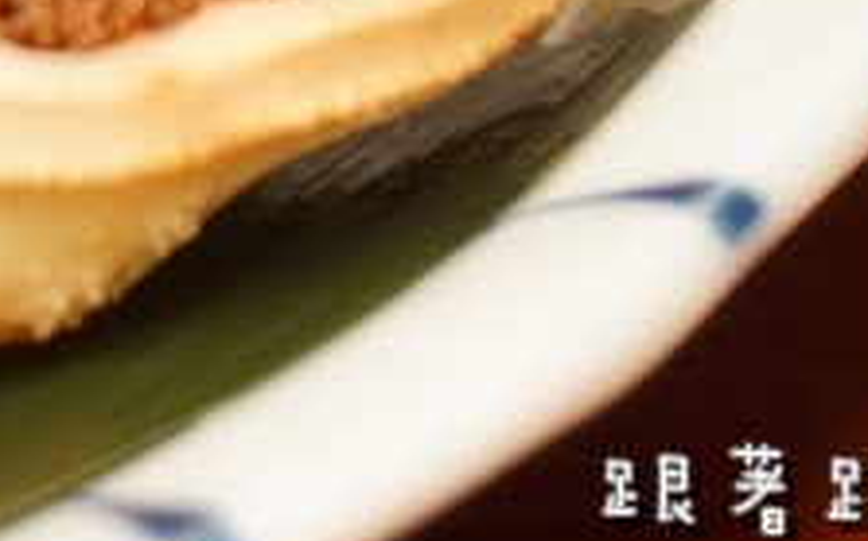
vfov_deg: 5.6
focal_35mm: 225
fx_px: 5319
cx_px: -199
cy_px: -718
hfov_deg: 9.2
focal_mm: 32
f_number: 5
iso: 640
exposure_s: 1/60
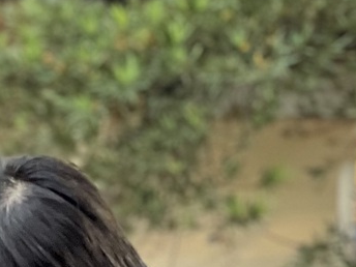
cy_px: 591
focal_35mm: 302
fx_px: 3106
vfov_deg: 4.8
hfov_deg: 6.4
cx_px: -375
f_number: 2
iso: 100
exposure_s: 1/122
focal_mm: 6
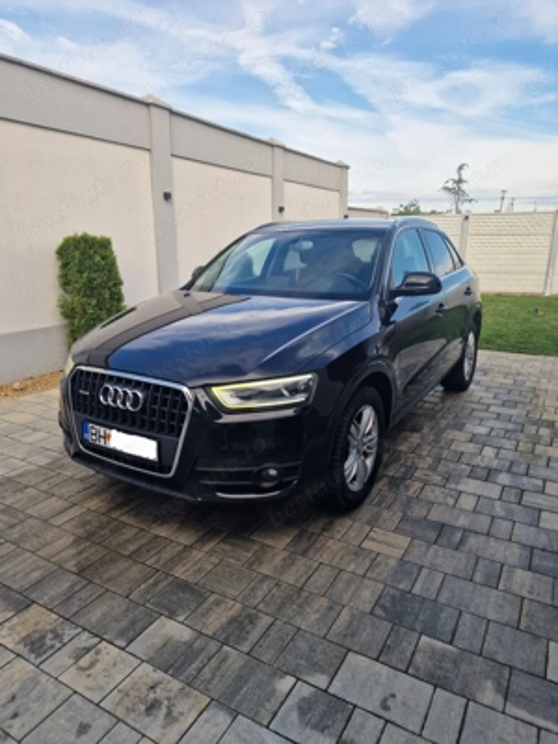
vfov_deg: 73.9
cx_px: 279
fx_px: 494
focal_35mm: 23
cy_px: 372
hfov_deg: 58.9
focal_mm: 6.4
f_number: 1.8
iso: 50
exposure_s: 1/345
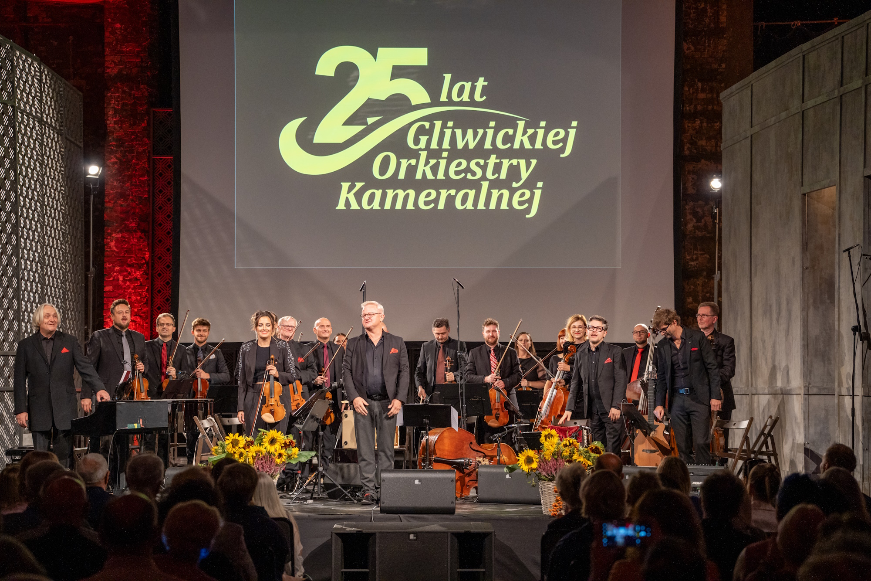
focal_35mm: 84
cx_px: 436
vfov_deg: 16.3
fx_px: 2022
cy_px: 290
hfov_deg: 24.3
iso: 3200
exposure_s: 1/125
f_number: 3.5
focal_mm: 83.6
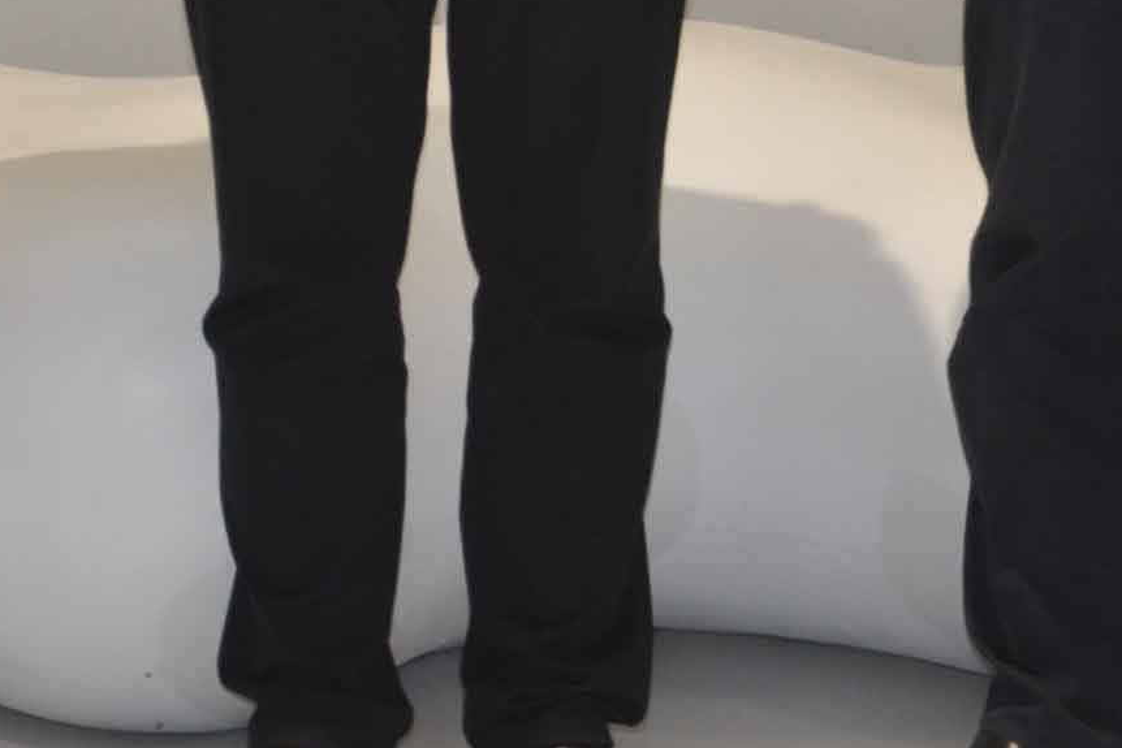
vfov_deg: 8.3
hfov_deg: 13.1
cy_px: -738
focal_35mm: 156
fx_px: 4878
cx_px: 404
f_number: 3.8
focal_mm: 21
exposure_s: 1/30
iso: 400
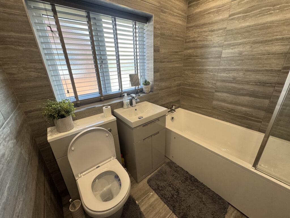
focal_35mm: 14
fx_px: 117
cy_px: 109
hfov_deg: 102.1
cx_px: 145
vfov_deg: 85.7
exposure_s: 1/100
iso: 160
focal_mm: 2.22
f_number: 2.2
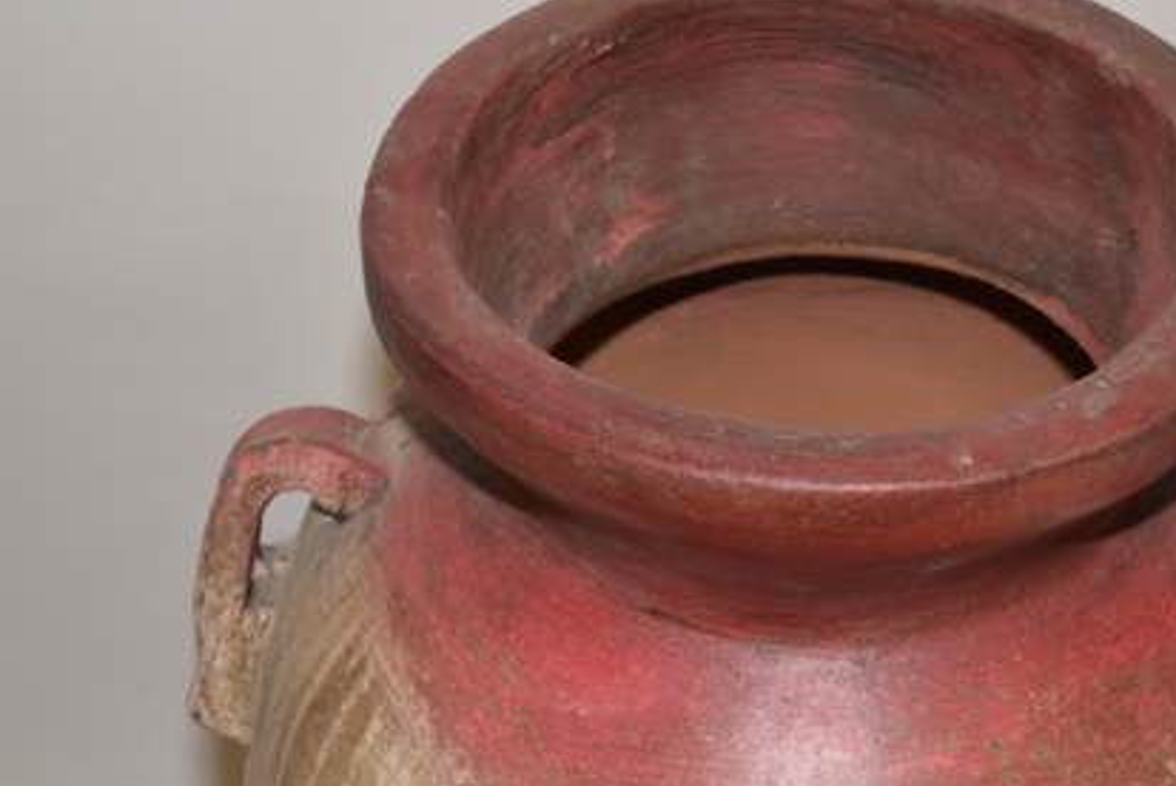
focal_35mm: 128
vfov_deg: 10.7
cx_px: 820
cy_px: 494
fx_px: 4177
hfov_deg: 16.0
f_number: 5.6
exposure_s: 1/125
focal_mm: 55
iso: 800
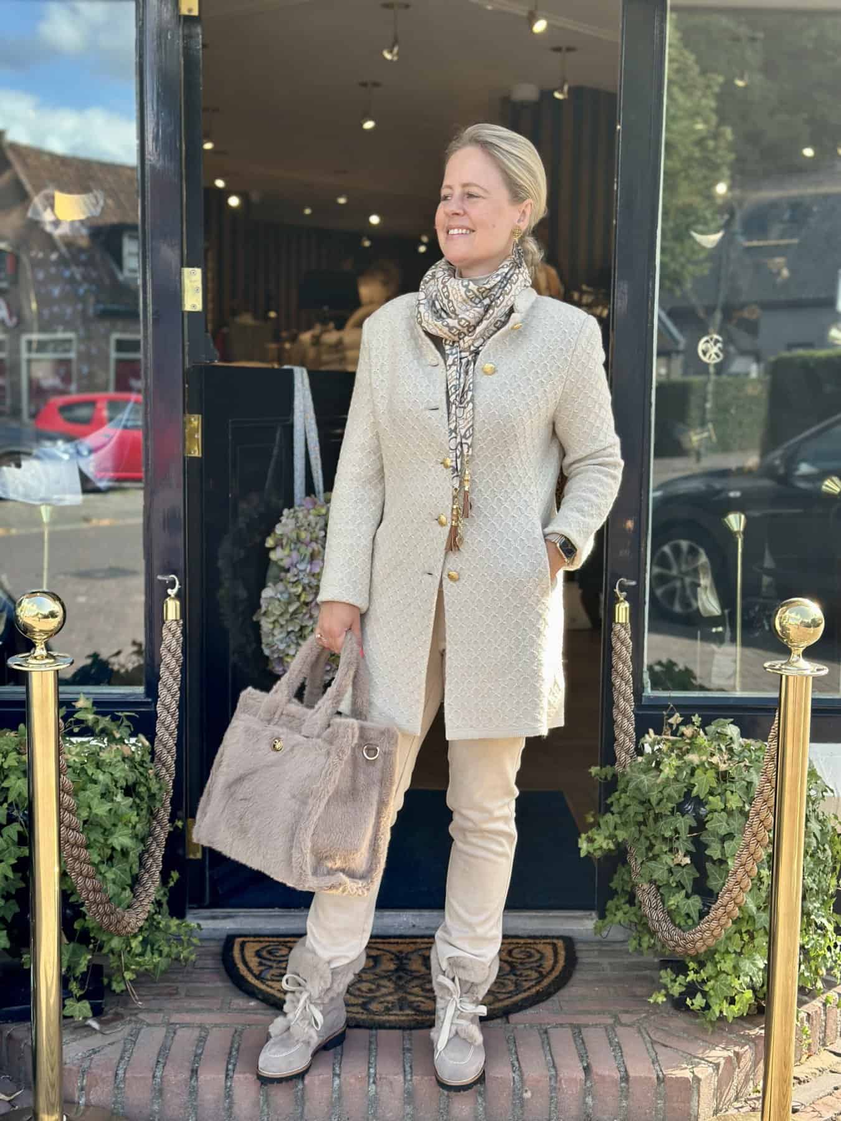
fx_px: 1555
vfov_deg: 39.7
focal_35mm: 48
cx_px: 420
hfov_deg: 30.3
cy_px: 560
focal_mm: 6.86
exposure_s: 1/816
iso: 80
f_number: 1.78
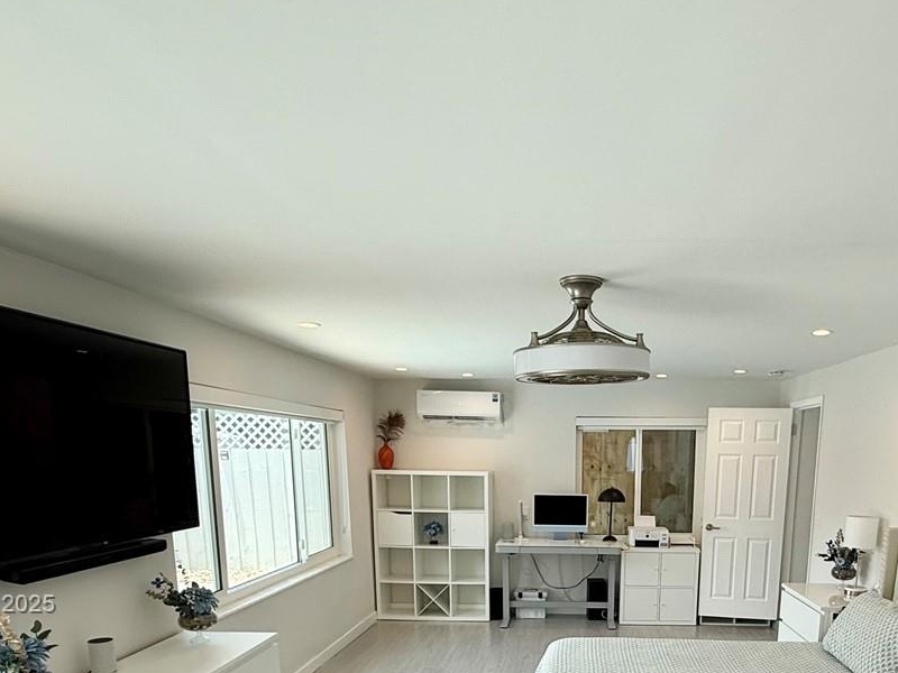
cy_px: 606
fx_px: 726
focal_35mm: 28
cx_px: 594
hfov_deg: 62.0
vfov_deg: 45.1
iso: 64
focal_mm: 2.22
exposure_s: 1/240
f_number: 2.2
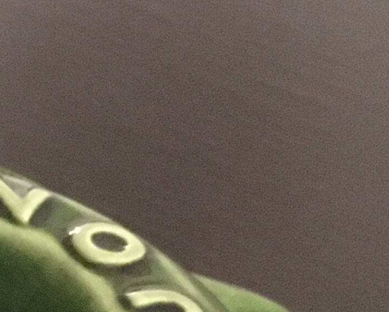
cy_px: 522
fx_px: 1843
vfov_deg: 9.3
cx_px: -509
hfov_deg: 10.5
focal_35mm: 160
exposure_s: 1/17
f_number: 2.2
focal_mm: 4.15
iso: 320
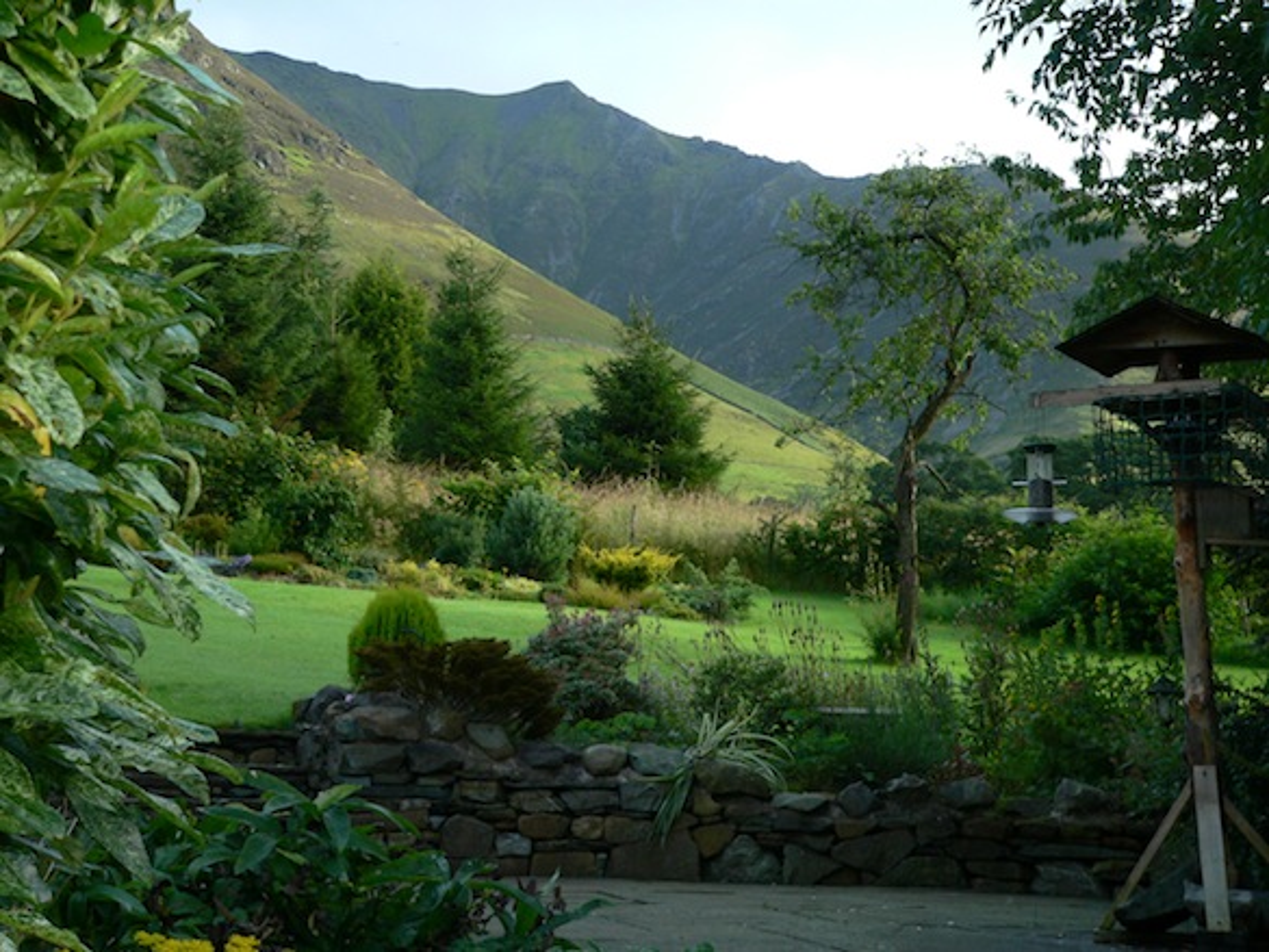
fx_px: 2310
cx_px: 634
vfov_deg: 23.3
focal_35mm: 63
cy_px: 476
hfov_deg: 30.7
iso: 100
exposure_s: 1/160
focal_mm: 10.5
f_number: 2.8
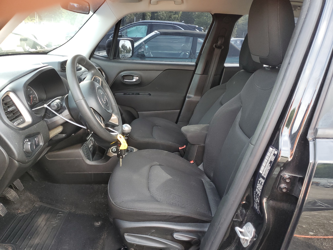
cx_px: 166
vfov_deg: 53.1
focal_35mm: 26
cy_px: 125
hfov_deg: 67.3
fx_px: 250
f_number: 1.5
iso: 83
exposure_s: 1/100
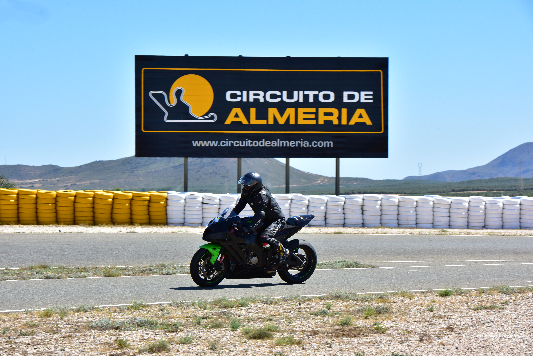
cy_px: 178
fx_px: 1999
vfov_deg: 10.2
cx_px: 266
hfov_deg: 15.2
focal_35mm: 135
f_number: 18
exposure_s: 1/800
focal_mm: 135
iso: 1000
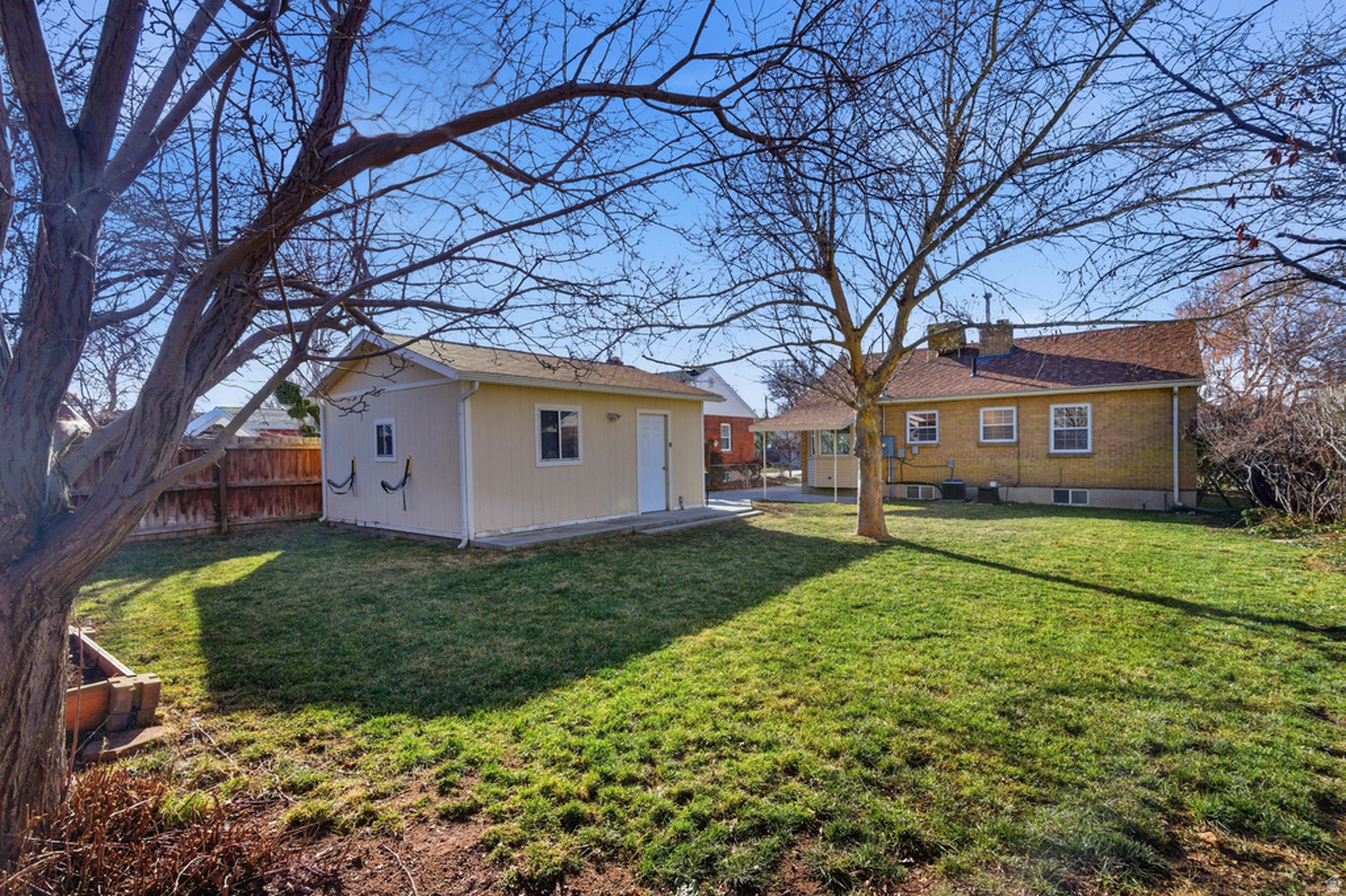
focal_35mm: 16
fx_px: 598
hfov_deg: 96.8
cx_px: 673
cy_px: 448
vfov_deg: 73.7
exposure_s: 1/5000
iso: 1000
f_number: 9
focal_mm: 16
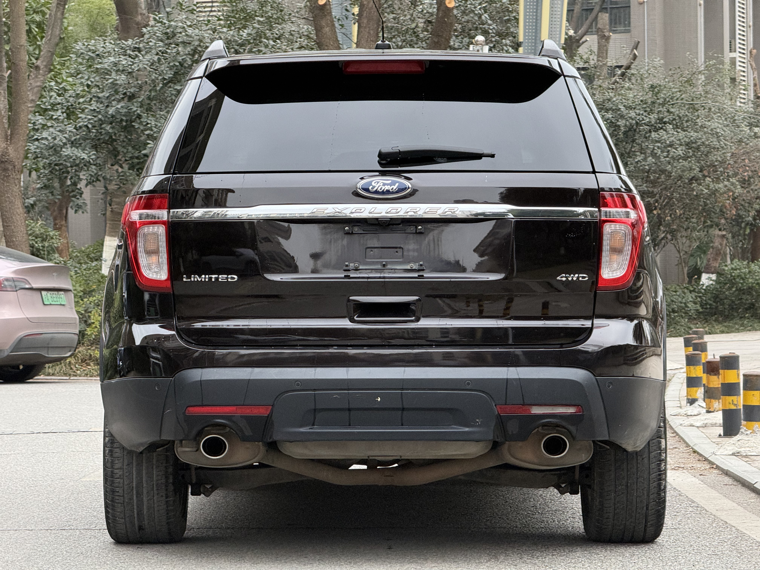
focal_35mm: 120
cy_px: 285
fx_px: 2635
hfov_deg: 16.4
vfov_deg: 12.3
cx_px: 380
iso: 125
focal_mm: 15.66
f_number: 2.8
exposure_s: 1/99
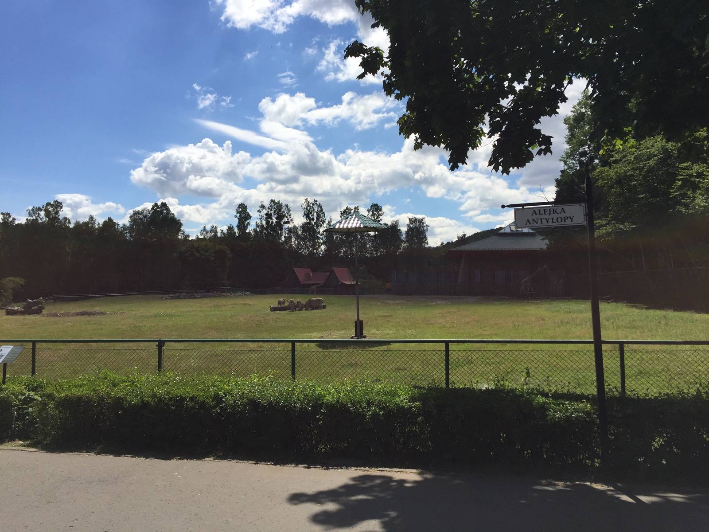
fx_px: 594
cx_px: 354
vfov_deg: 48.2
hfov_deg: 61.7
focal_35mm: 29
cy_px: 266
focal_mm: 4.15
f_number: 2.2
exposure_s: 1/3968
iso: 32
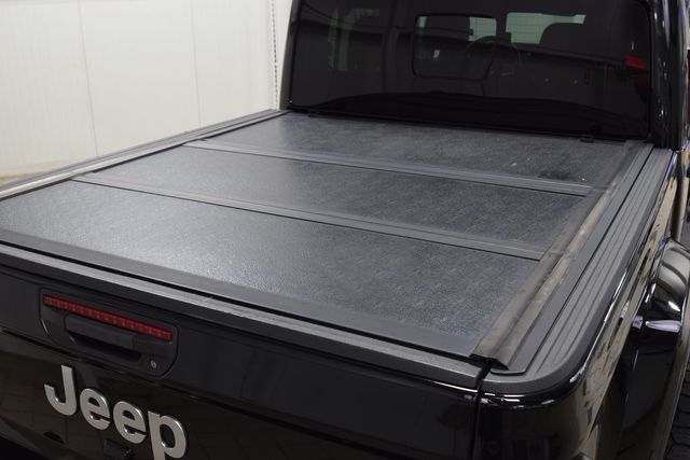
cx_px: 345
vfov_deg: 36.9
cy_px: 230
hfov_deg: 53.1
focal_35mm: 36
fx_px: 690
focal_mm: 24
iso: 500
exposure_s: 1/15
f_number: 6.3
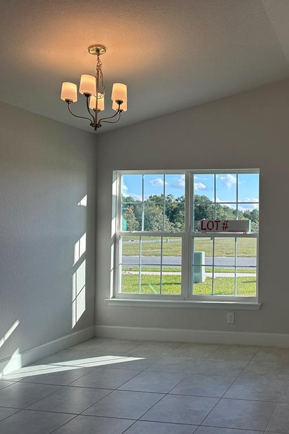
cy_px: 219
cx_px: 287
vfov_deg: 55.8
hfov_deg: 35.3
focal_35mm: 34
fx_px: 410
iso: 80
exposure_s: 1/718
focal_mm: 6.86
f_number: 1.78
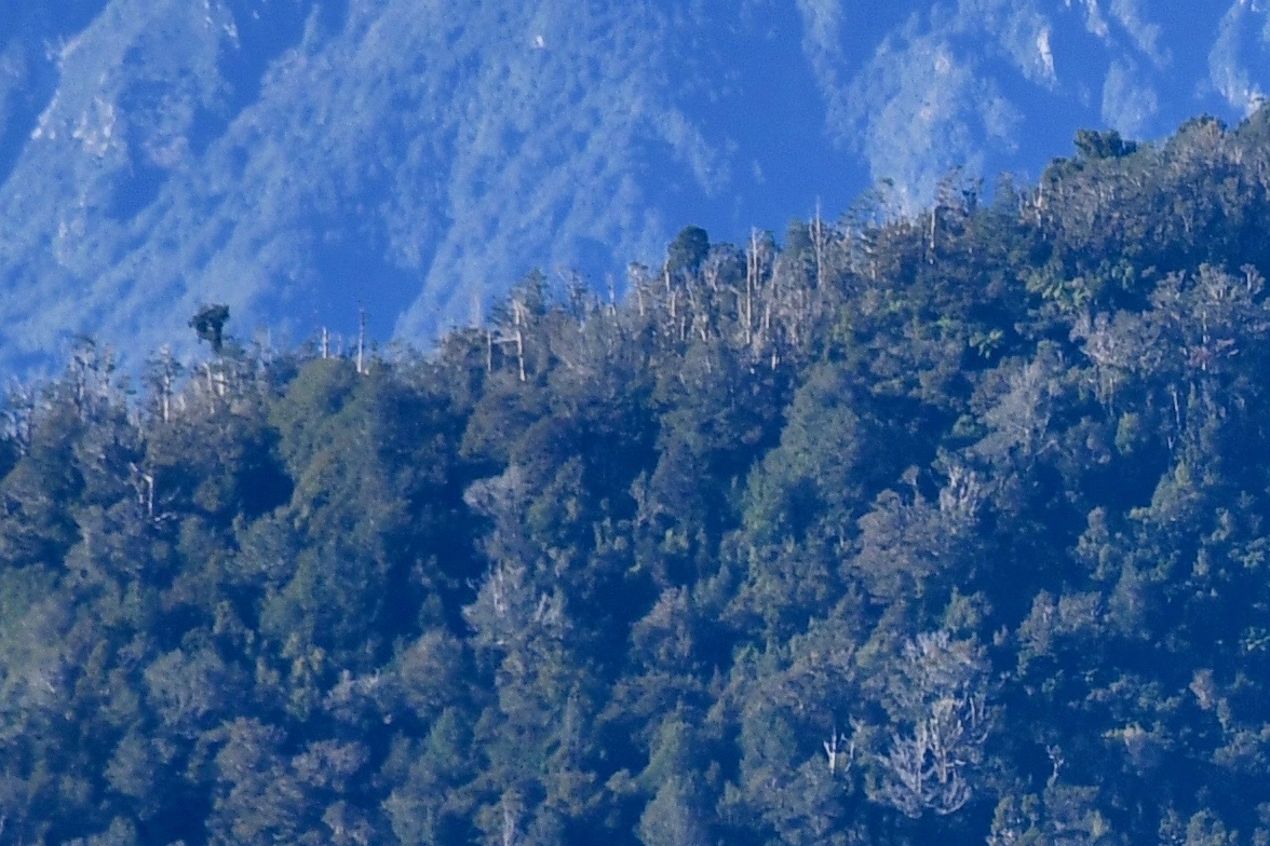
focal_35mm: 994
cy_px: 813
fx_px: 35063
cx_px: 1956
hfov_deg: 2.1
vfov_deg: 1.4
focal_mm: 140
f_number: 5.6
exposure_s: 1/1000
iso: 320
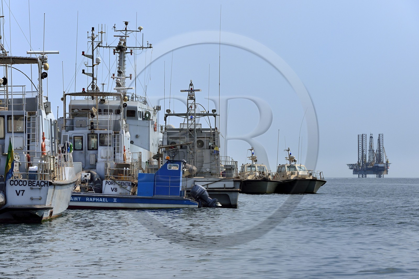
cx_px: 210
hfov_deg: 15.2
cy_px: 140
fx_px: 1571
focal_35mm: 135
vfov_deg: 10.2
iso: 400
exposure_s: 1/1600
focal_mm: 135
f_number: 8
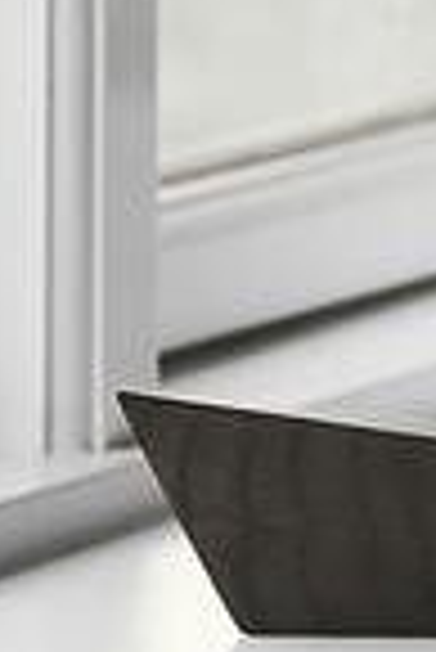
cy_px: -569
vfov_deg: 4.0
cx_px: 1245
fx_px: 9224
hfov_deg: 2.7
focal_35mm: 509
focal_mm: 85
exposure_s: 1/25
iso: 100
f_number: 5.6
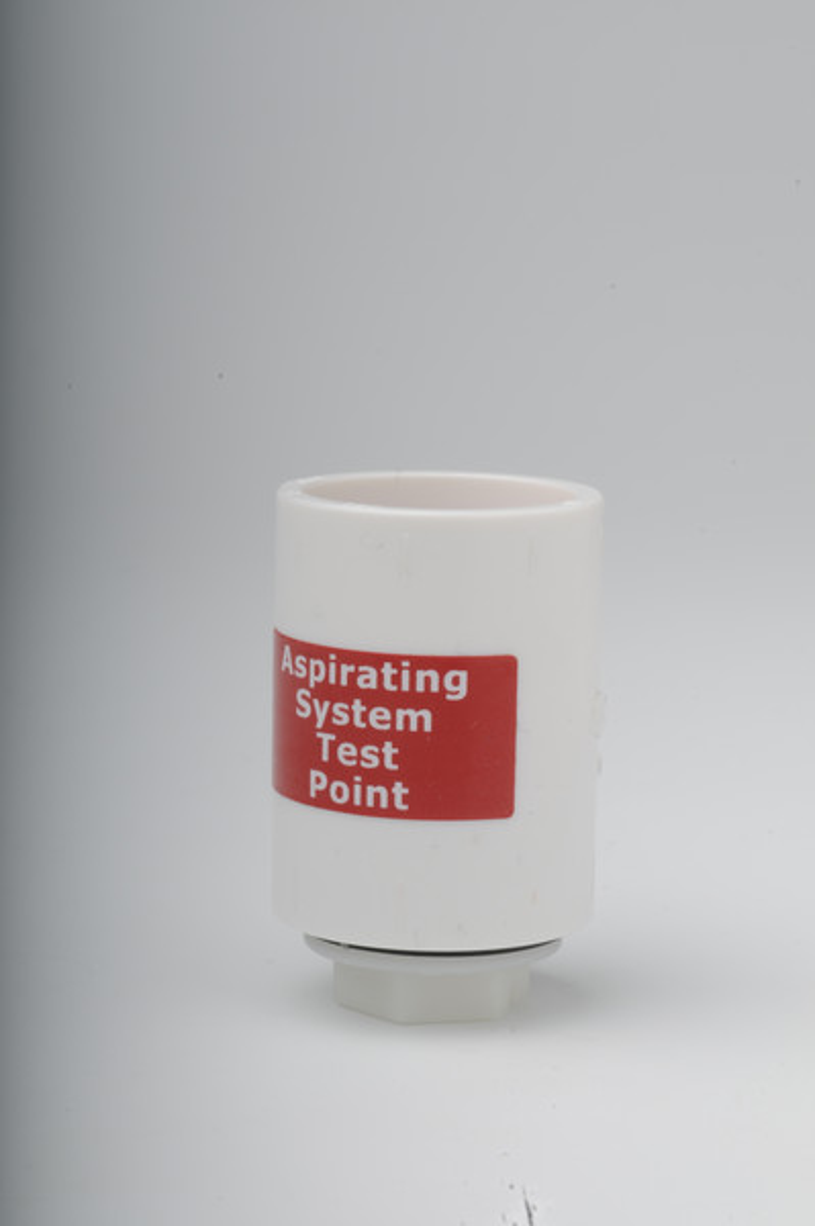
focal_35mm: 90
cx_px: 408
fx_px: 3061
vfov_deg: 22.6
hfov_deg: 15.2
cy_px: 613
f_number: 36
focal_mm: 60
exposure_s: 1/320
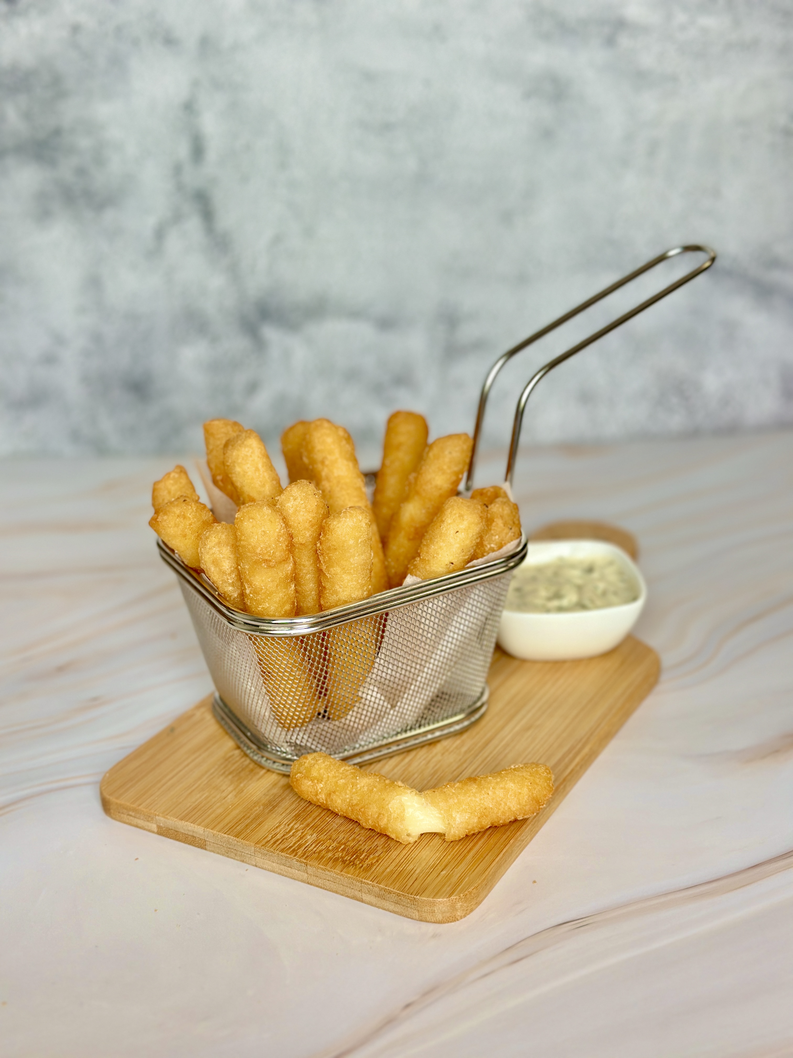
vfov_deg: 39.7
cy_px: 529
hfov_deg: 30.3
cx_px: 396
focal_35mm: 48
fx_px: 1466
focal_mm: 6.86
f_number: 1.78
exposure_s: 1/100
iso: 64
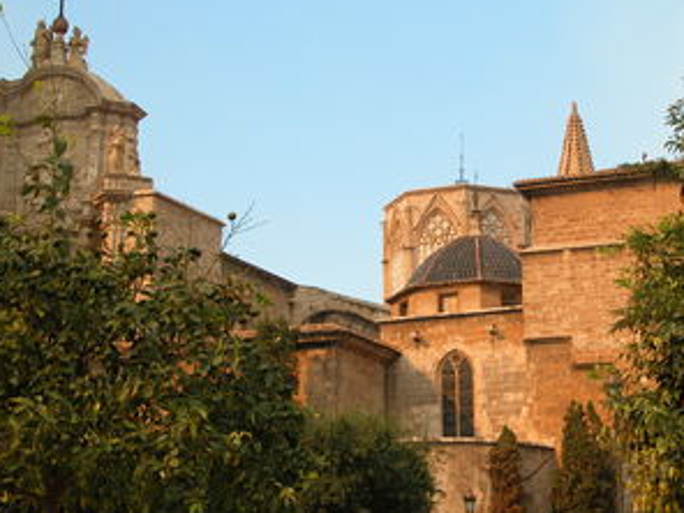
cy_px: 261
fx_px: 1442
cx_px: 448
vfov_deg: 20.2
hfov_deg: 26.5
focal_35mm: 73
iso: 100
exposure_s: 1/227
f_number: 4.9
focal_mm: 13.7
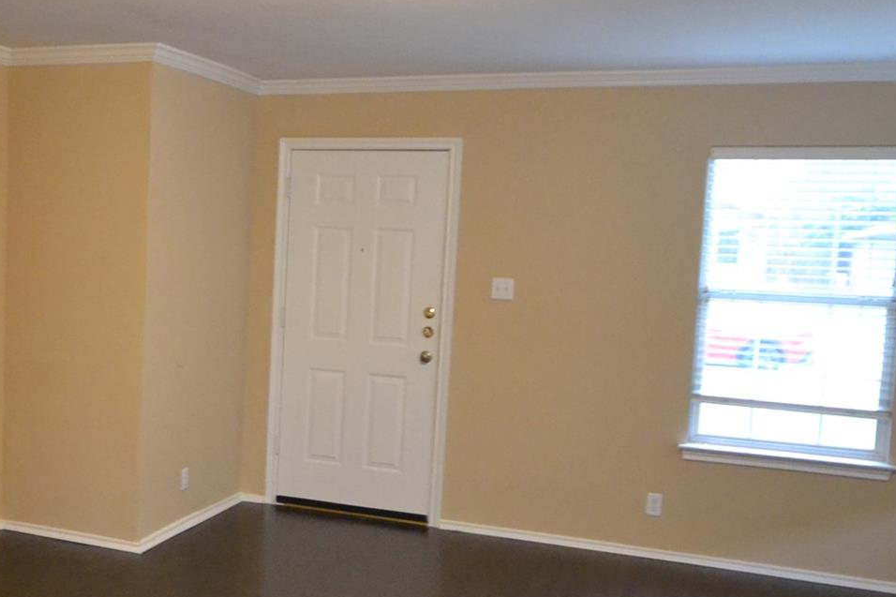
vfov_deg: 29.8
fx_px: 1120
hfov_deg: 42.5
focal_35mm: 45
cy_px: 321
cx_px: 242
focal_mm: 14
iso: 3200
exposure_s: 1/13
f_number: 4.8
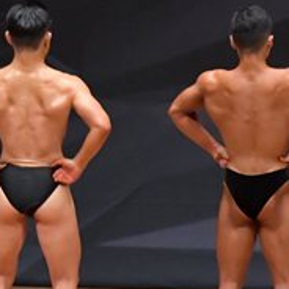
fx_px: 5072
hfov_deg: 3.3
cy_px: 225
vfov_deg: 3.3
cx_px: 420
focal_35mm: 537
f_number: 5.6
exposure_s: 1/400
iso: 6400
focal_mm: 100
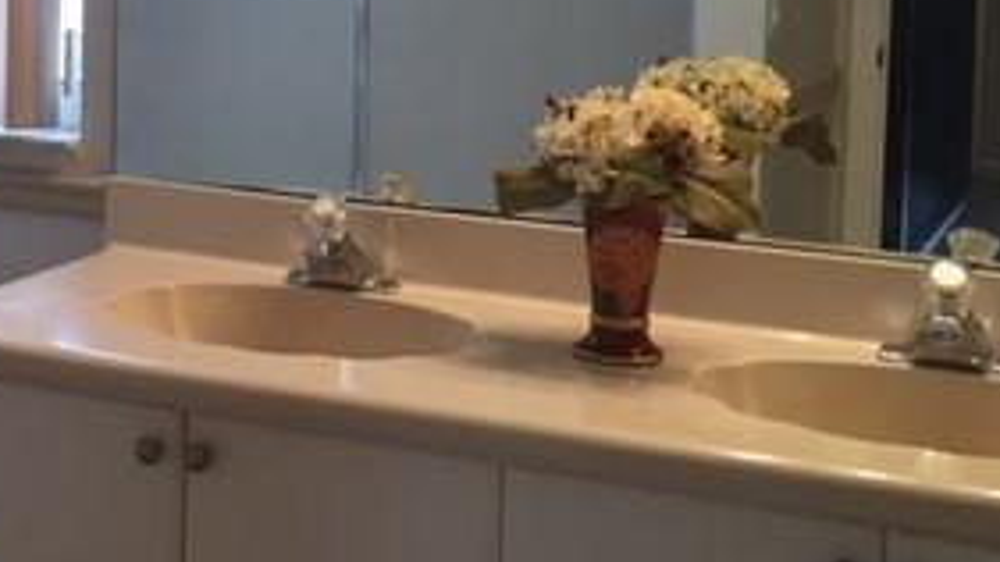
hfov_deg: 28.0
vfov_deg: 16.5
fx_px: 1909
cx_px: 60
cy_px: 57
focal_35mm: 72
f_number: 2.2
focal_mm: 4.15
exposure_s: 1/30
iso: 64
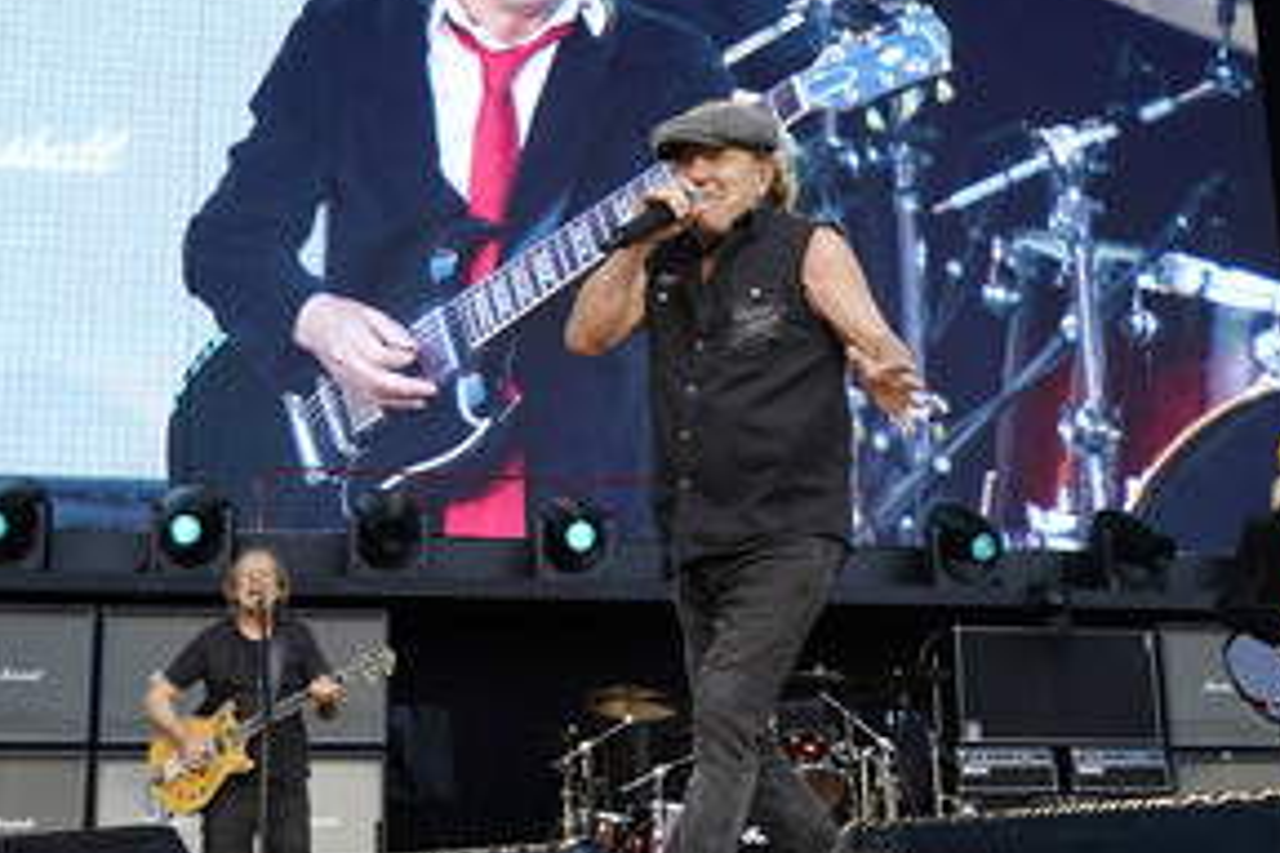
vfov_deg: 22.2
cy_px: 275
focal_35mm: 61
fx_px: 2169
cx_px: 780
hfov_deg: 32.8
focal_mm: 39
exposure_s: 1/400
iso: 1600
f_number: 5
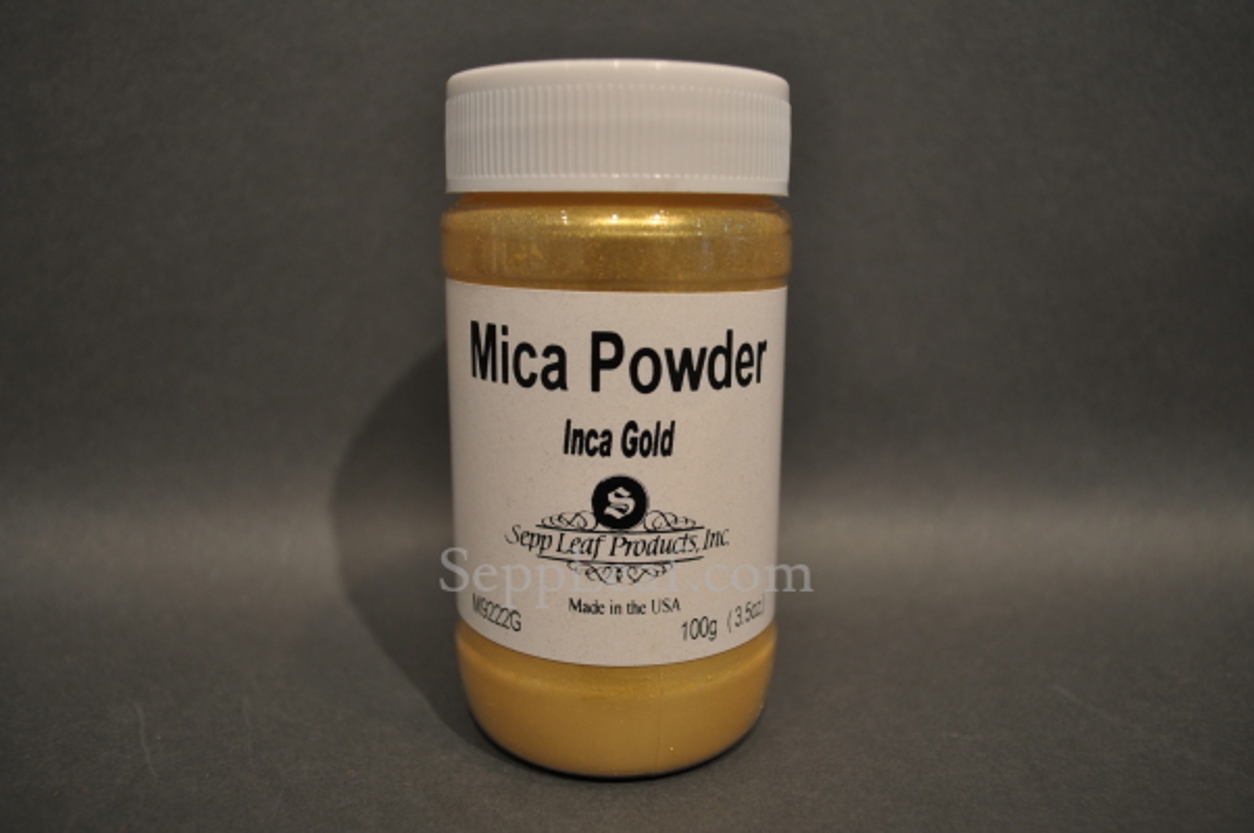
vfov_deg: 43.5
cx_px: 627
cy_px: 416
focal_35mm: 30
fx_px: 1044
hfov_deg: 62.0
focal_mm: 20
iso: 250
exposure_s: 1/125
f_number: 3.8
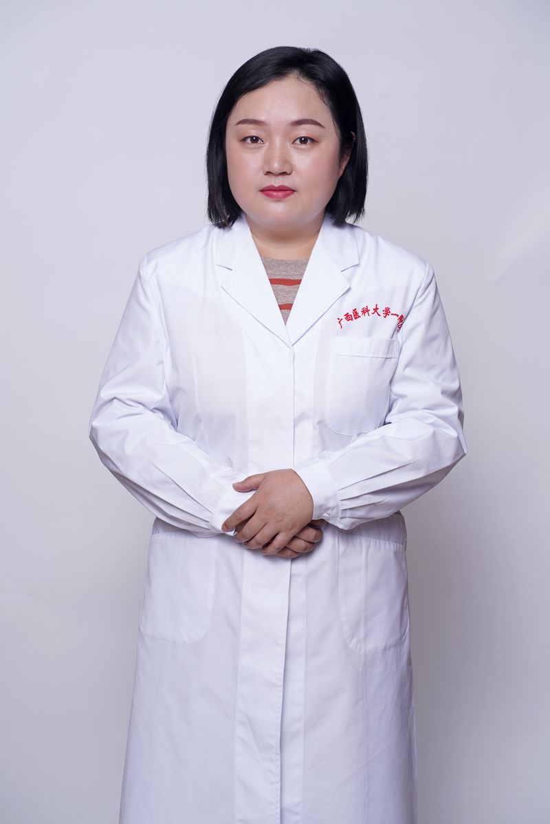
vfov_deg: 23.9
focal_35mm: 85
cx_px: 275
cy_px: 412
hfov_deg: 16.1
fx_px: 1947
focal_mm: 85
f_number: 5.6
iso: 160
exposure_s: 1/160
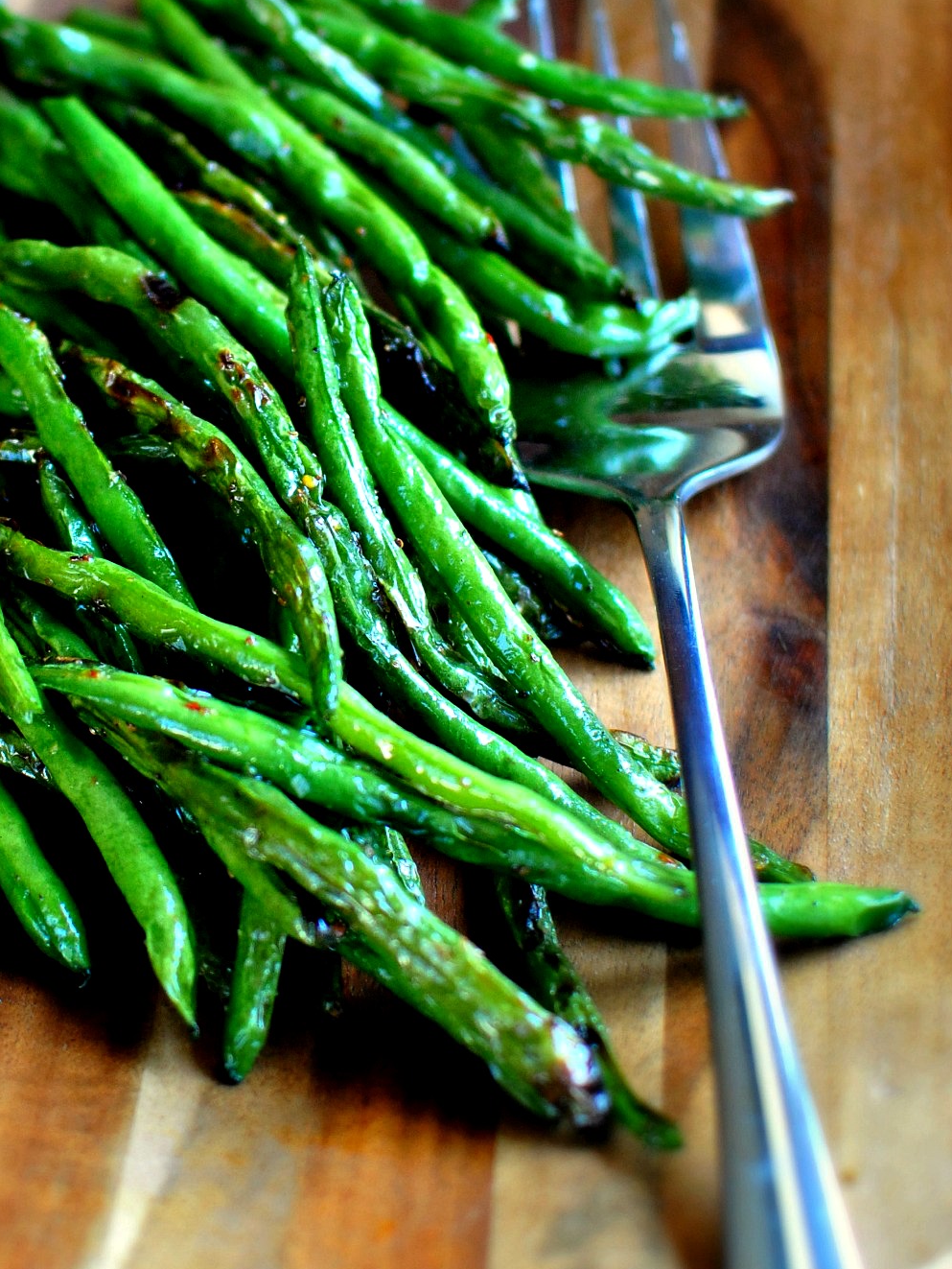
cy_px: 451
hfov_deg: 17.8
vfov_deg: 23.5
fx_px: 3034
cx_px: 326
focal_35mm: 83
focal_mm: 35
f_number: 2.5
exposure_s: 1/200
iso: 500
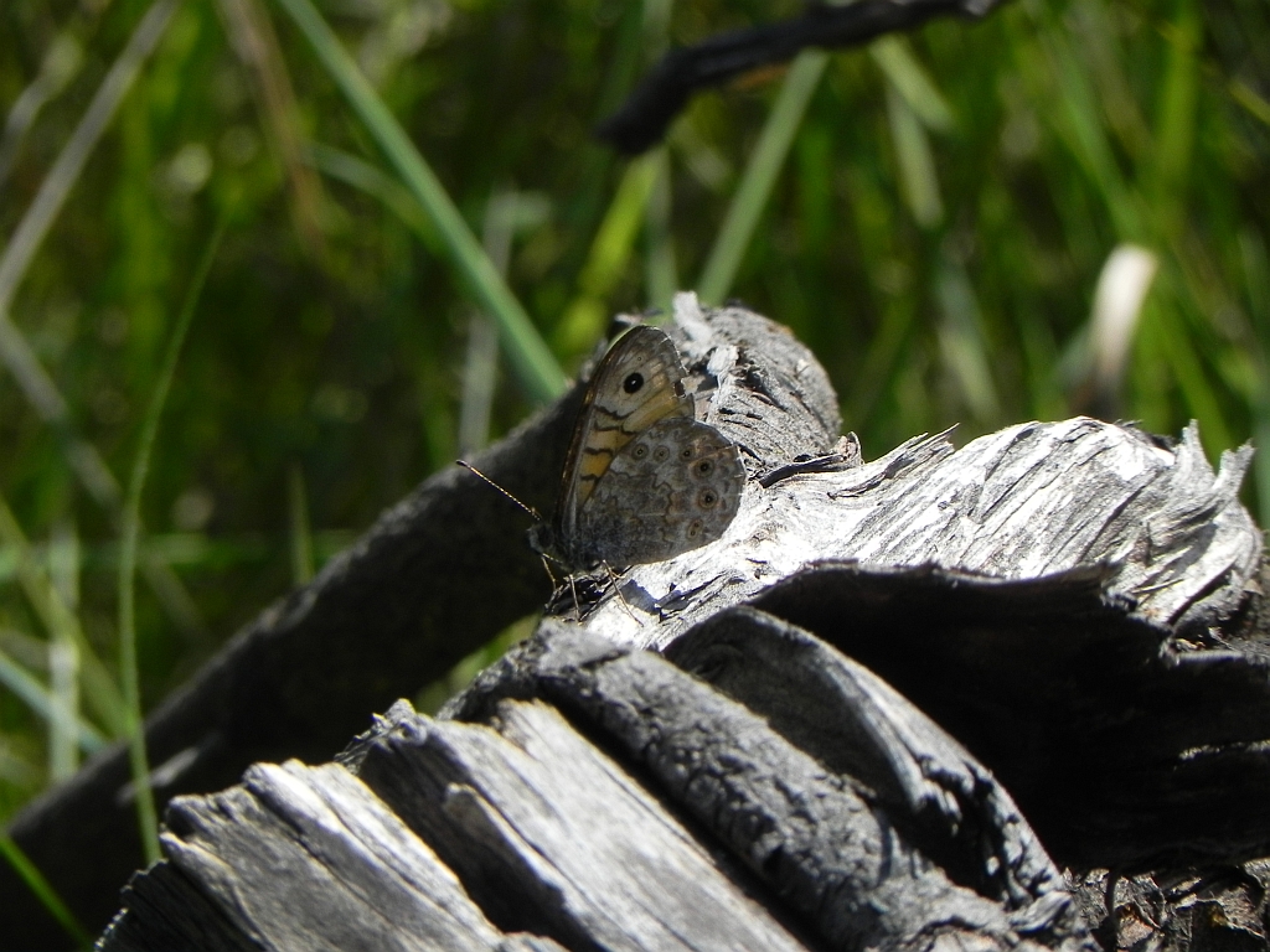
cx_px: 635
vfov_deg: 2.2
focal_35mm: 678
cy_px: 476
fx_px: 24875
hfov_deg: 2.9
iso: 160
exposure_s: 1/386
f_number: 7.1
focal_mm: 120
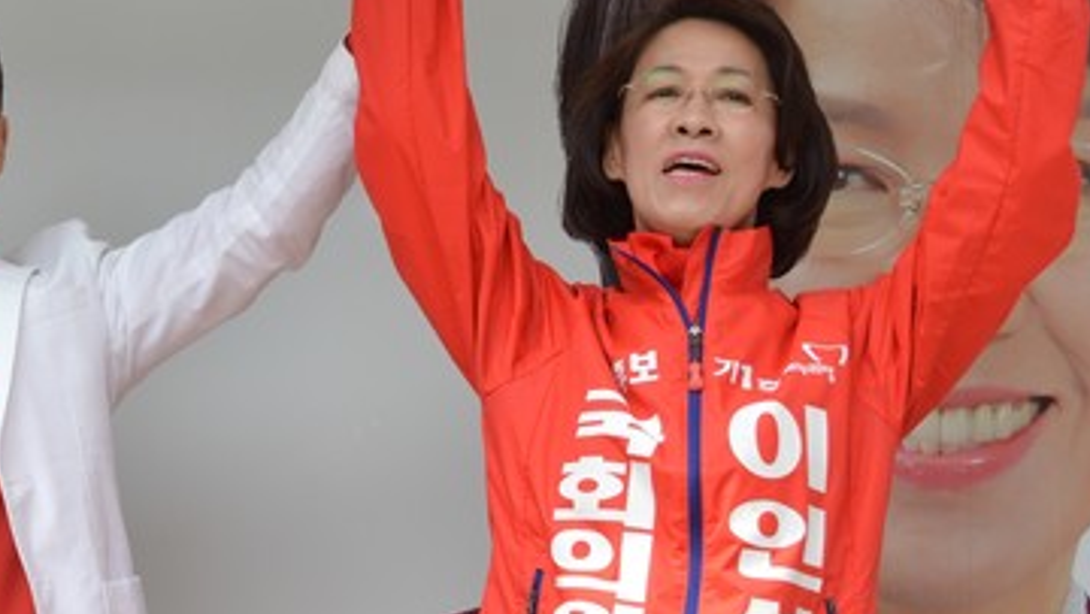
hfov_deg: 18.5
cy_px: 304
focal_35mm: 115
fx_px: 3326
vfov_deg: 10.6
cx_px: 233
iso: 100
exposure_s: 1/200
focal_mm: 44
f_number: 7.1
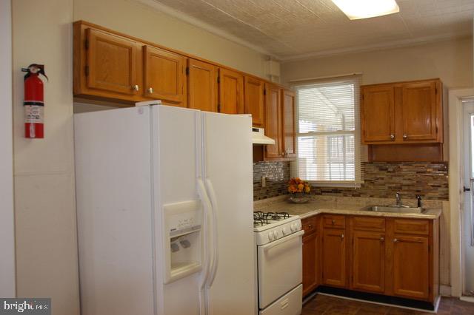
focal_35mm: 30
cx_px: 237
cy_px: 158
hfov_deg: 62.0
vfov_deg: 43.6
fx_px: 395
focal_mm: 20
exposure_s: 1/60
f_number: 3.8
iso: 400
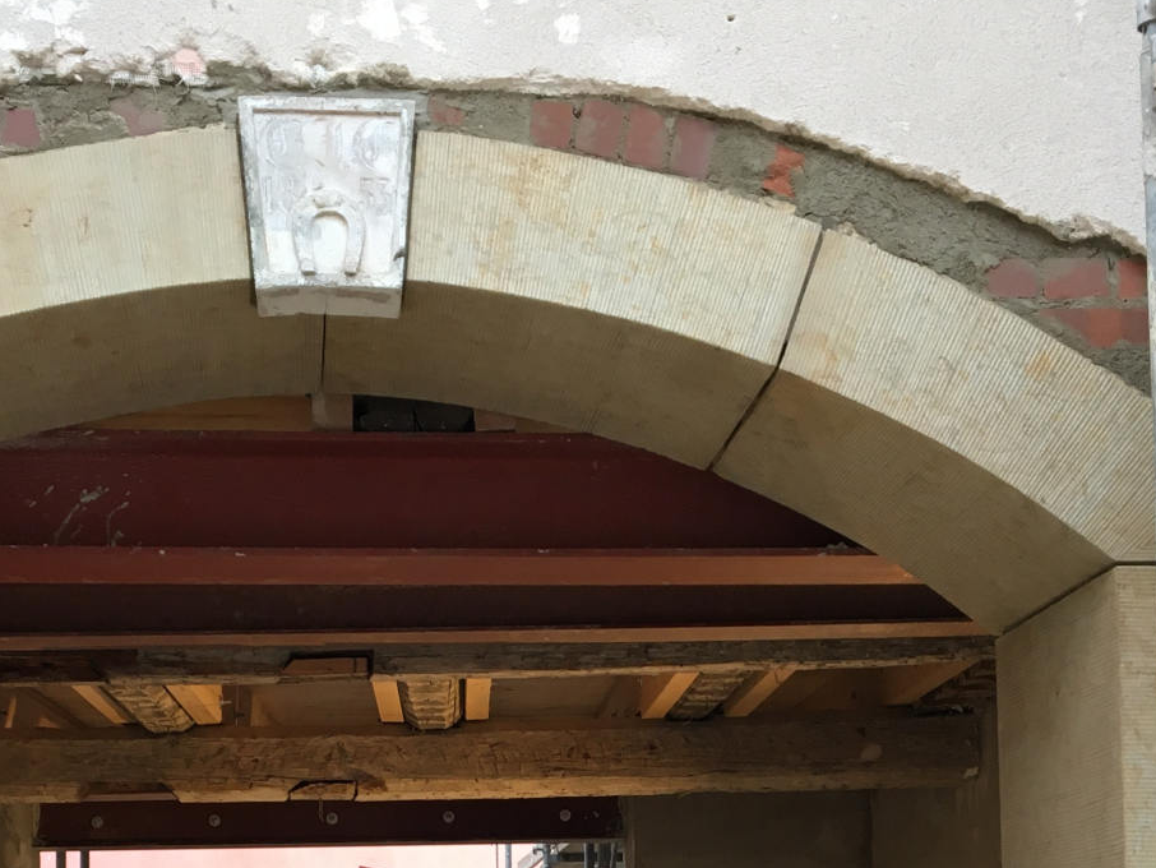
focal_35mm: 64
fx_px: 2138
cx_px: 427
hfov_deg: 30.1
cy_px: 919
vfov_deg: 21.9
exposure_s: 1/33
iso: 80
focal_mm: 4.15
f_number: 2.2
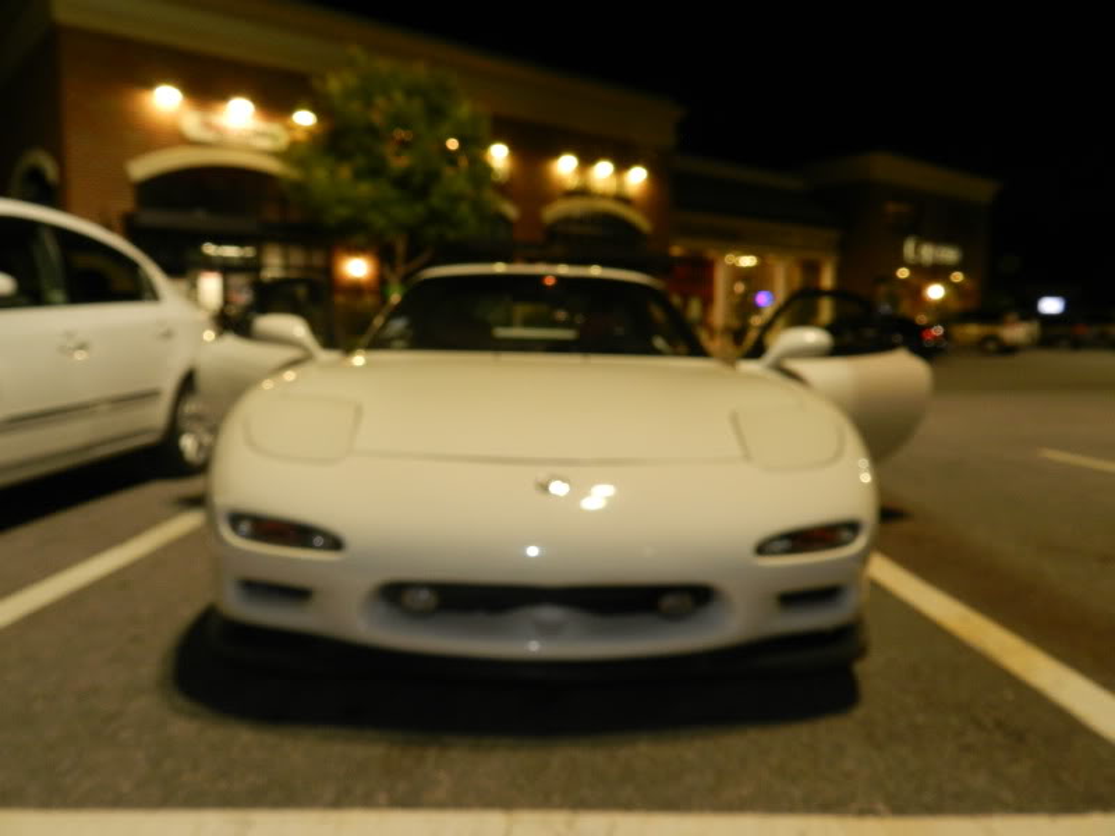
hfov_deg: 69.4
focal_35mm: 25
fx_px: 805
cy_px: 418
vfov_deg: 54.9
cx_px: 558
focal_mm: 4.5
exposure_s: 1/13
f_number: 3.5
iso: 400
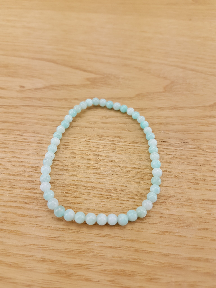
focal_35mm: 26
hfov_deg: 53.1
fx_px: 216
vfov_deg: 67.3
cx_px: 108
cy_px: 144
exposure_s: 1/182
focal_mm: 4.2
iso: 40
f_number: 1.7
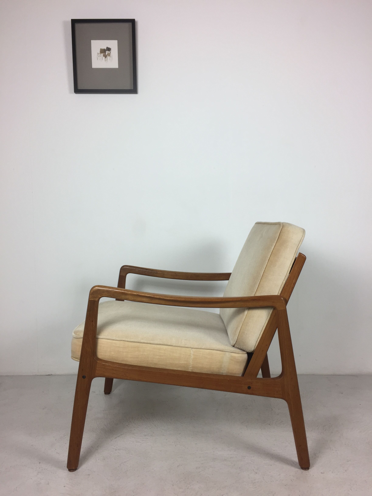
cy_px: 248
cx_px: 186
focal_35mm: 29
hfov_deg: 48.2
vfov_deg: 61.7
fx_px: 416
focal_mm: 4.15
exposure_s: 1/100
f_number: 2.2
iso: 40
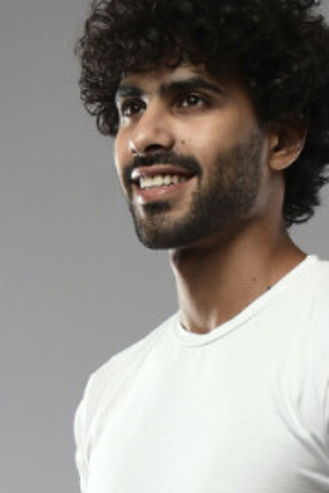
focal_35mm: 160
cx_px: 256
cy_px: 964
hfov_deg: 8.6
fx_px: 2193
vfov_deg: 11.6
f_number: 6.3
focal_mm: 36
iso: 400
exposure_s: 1/160
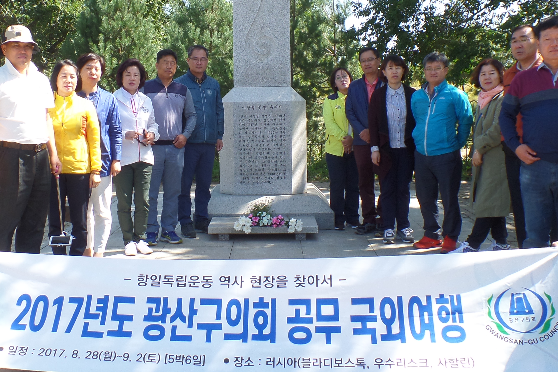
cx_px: 227
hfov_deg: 44.3
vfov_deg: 30.3
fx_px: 682
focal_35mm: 44
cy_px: 131
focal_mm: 4.1
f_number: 3.5
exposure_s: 1/250
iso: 100
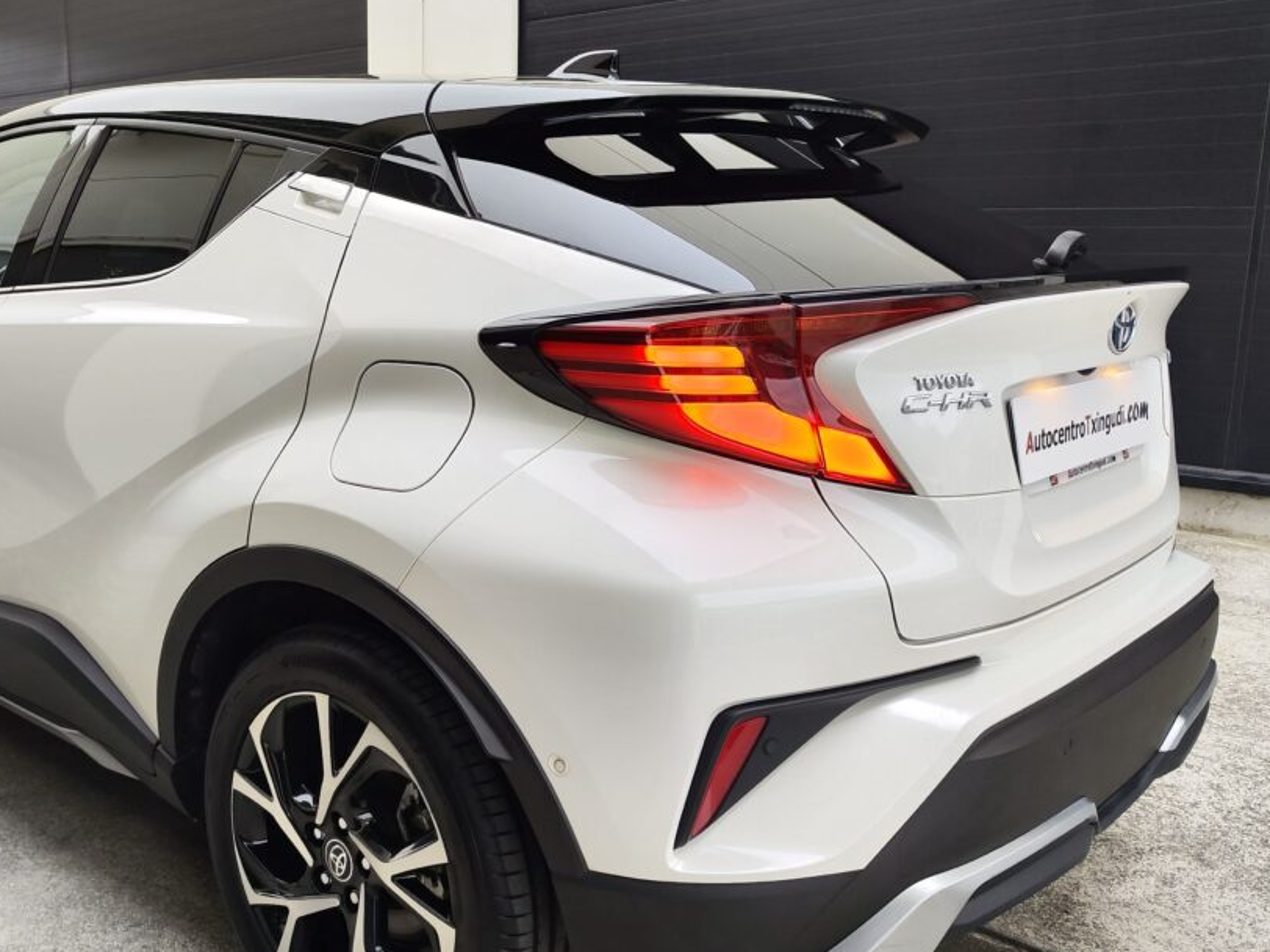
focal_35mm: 34
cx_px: 469
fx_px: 1247
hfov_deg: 53.3
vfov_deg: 41.8
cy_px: 471
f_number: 1.69
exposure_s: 1/100
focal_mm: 7.01
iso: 275
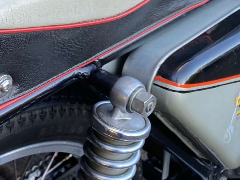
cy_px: -4
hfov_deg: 23.0
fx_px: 541
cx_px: -47
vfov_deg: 18.4
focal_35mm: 78
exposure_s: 1/121
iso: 125
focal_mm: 4.25
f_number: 1.8
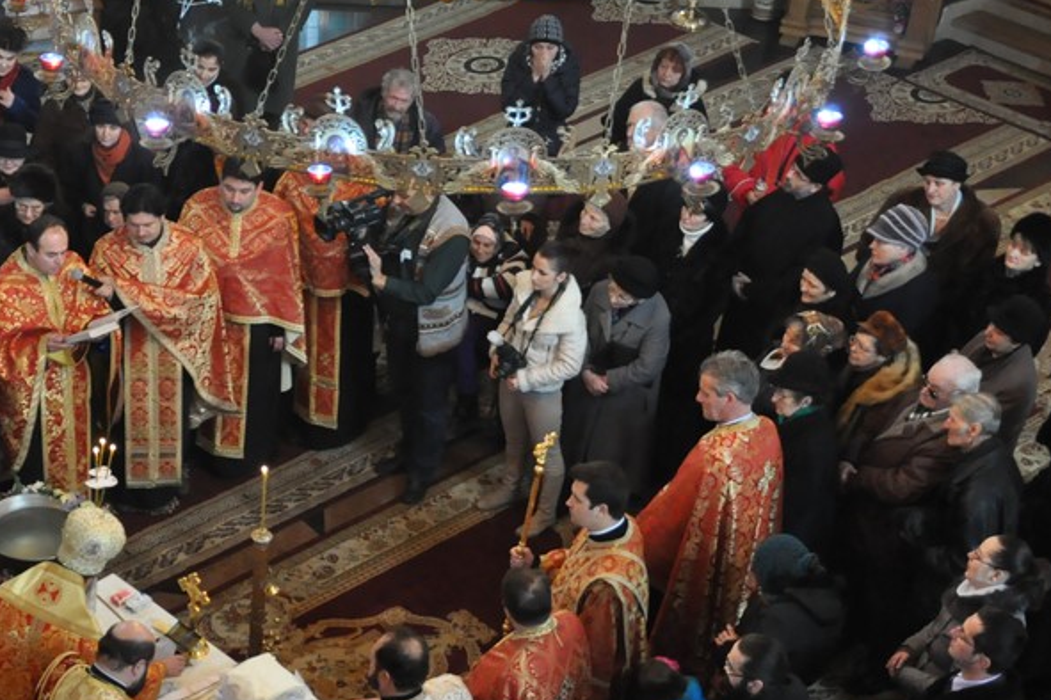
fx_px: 2219
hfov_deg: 26.0
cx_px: 153
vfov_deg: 17.8
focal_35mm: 76
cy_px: 578
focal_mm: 25
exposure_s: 1/60
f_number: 4
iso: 1600
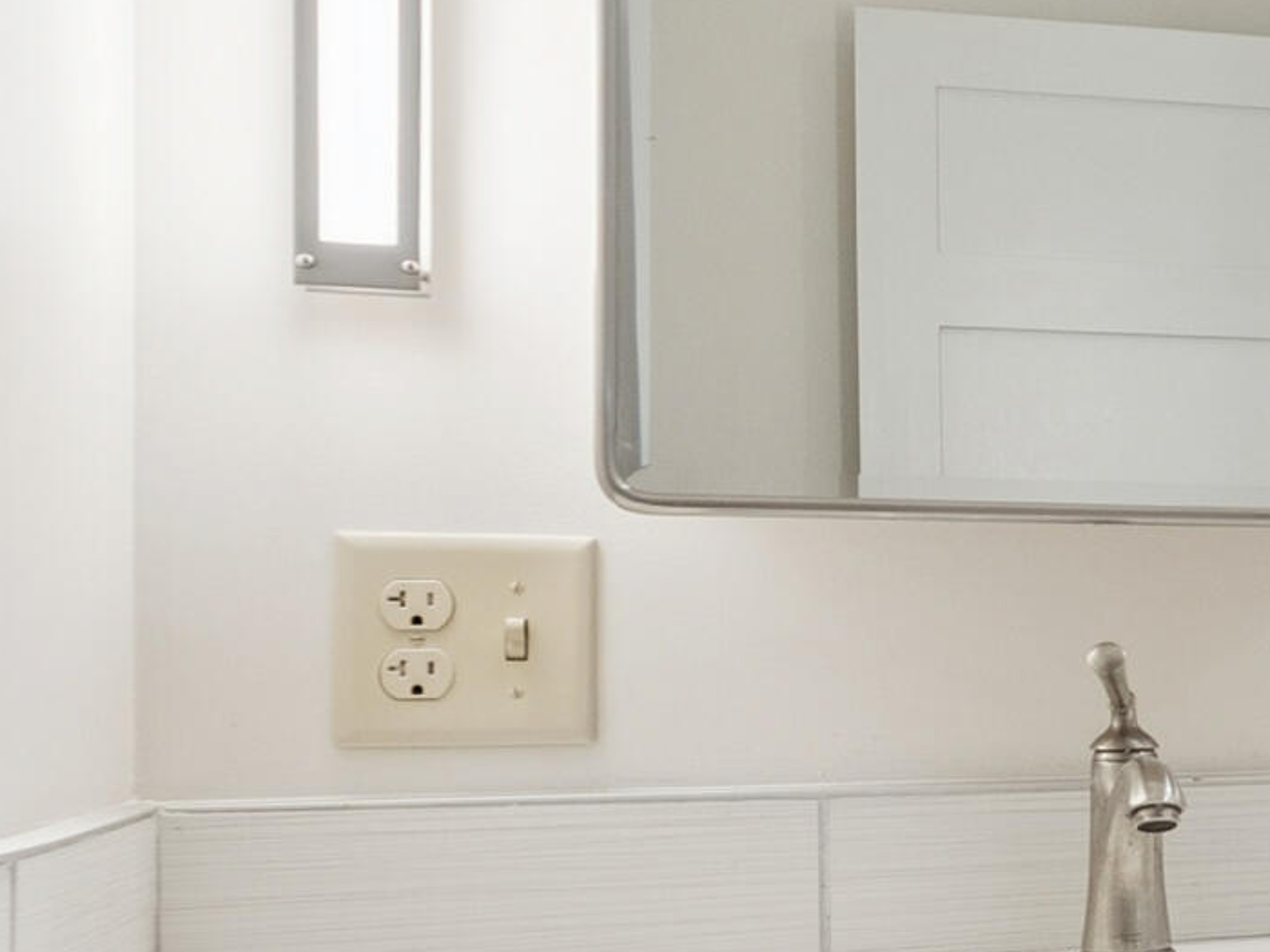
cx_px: 2248
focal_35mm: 66
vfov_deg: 22.2
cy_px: 614
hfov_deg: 20.9
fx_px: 2421
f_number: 7.1
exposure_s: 1/25
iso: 640
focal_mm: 16
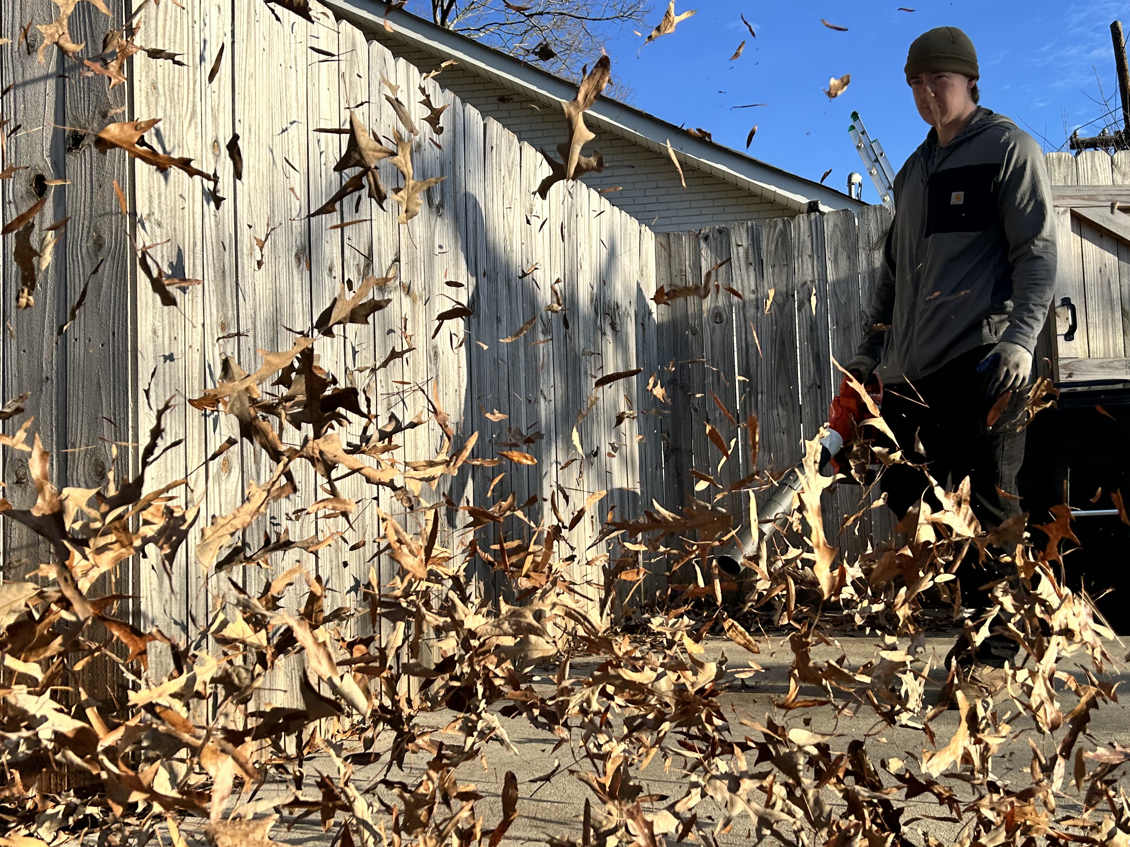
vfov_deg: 38.7
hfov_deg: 50.1
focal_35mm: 37
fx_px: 1208
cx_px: 594
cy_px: 440
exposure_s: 1/2123
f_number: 1.5
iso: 50
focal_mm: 5.7
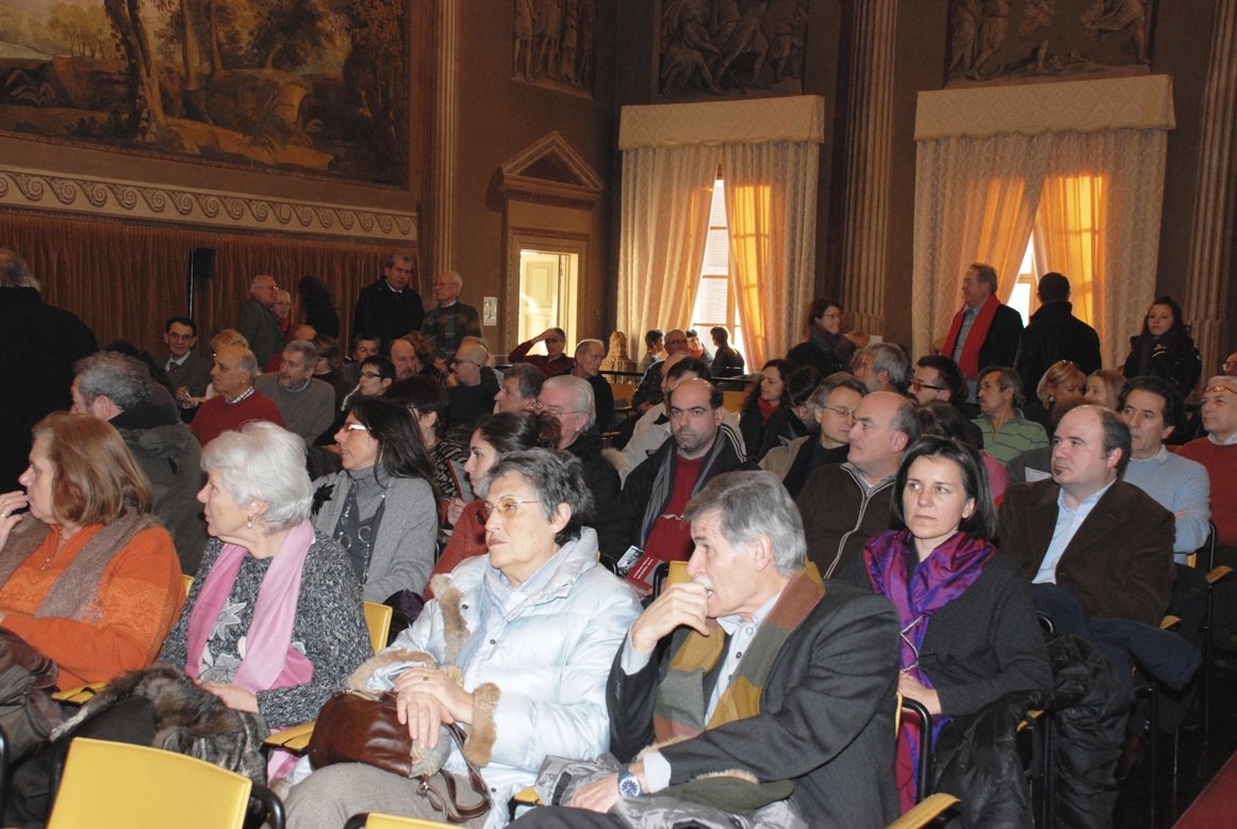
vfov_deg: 29.0
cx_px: 618
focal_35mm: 46
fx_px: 1600
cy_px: 414
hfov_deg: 42.3
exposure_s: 1/30
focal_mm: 31
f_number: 5.6
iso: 400
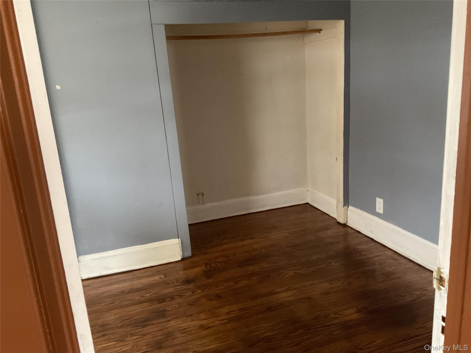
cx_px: 236
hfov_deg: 61.7
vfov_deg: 48.2
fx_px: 395
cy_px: 176
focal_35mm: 29
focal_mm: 3
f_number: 1.8
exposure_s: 1/30
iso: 400
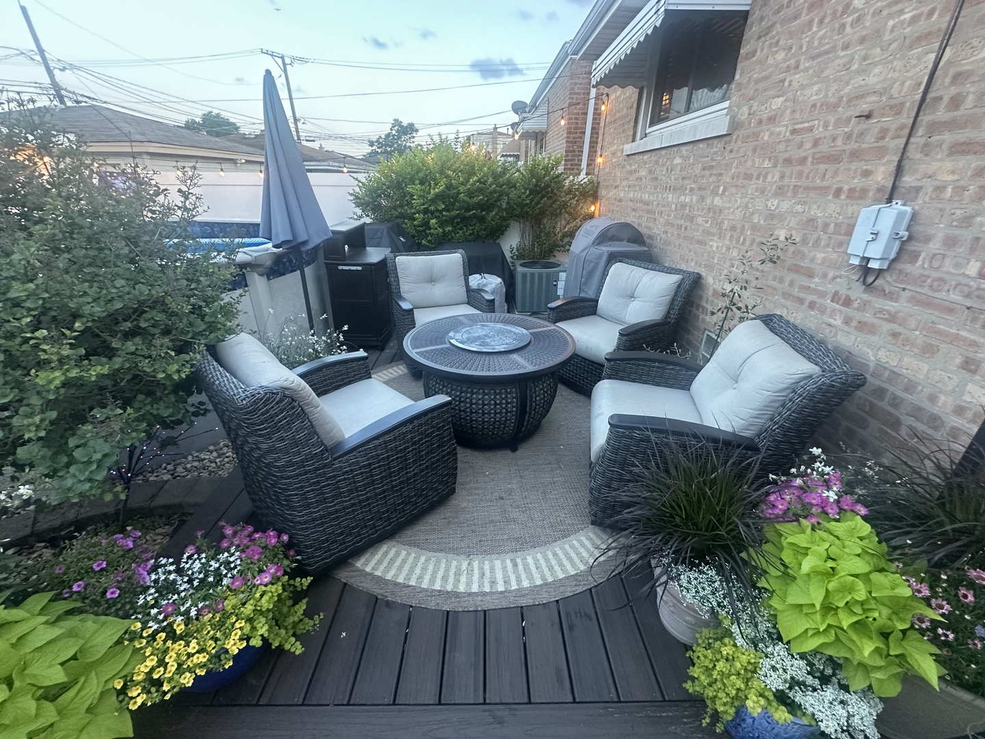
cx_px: 492
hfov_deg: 102.1
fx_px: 398
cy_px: 370
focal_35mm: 14
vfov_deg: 85.7
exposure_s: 1/60
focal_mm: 2.22
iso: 400
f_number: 2.2
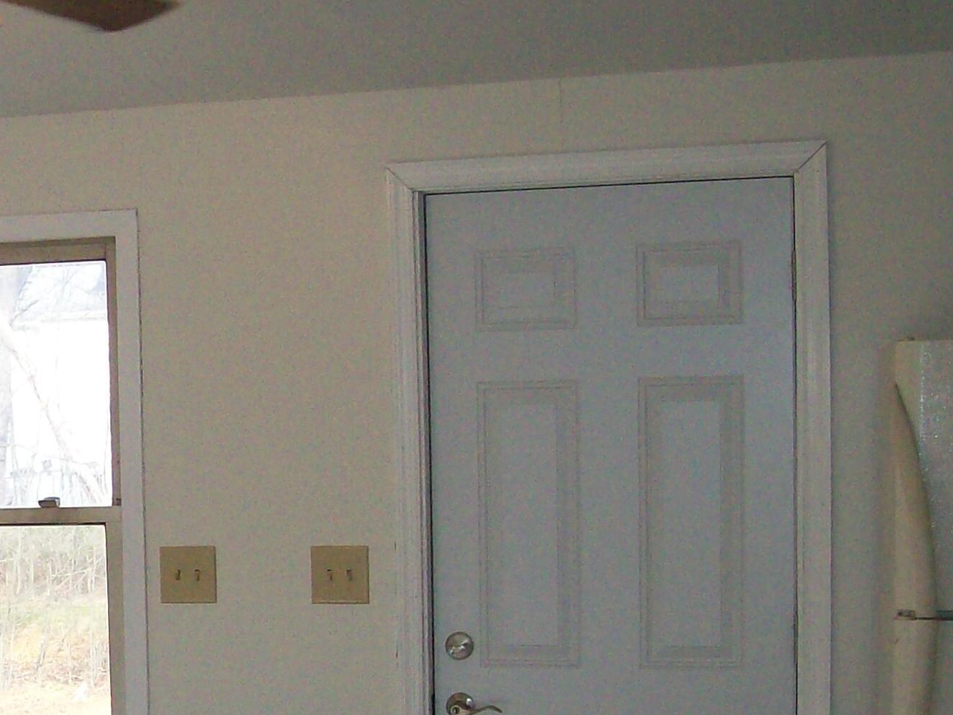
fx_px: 2230
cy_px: 565
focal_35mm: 81
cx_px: -46
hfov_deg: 22.9
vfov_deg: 18.1
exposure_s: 1/200
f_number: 2.7
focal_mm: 6
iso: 200
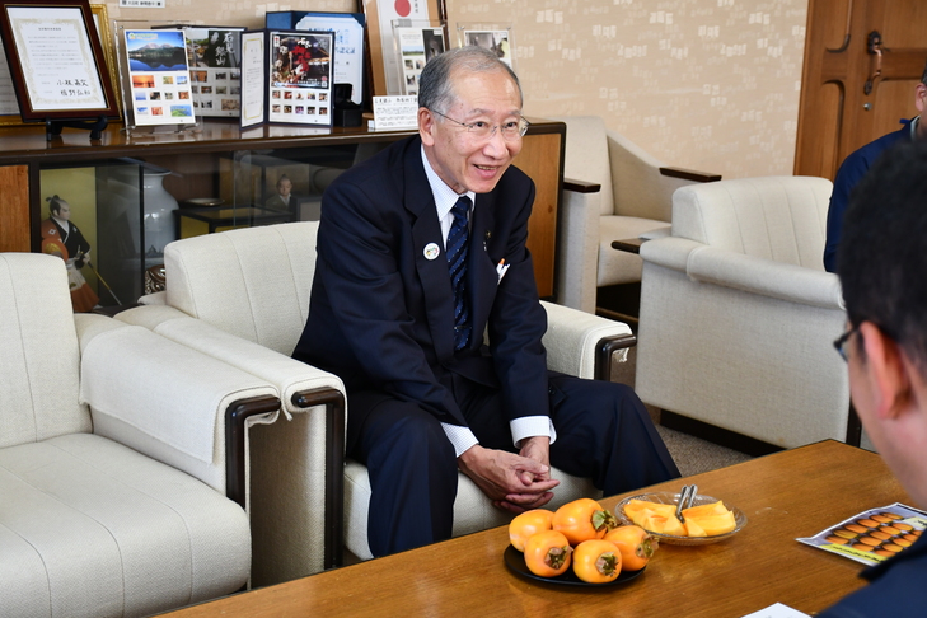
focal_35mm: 57
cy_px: 309
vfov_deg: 23.8
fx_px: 1468
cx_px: 464
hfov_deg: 35.1
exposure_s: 1/125
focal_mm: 38
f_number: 4.2
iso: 900
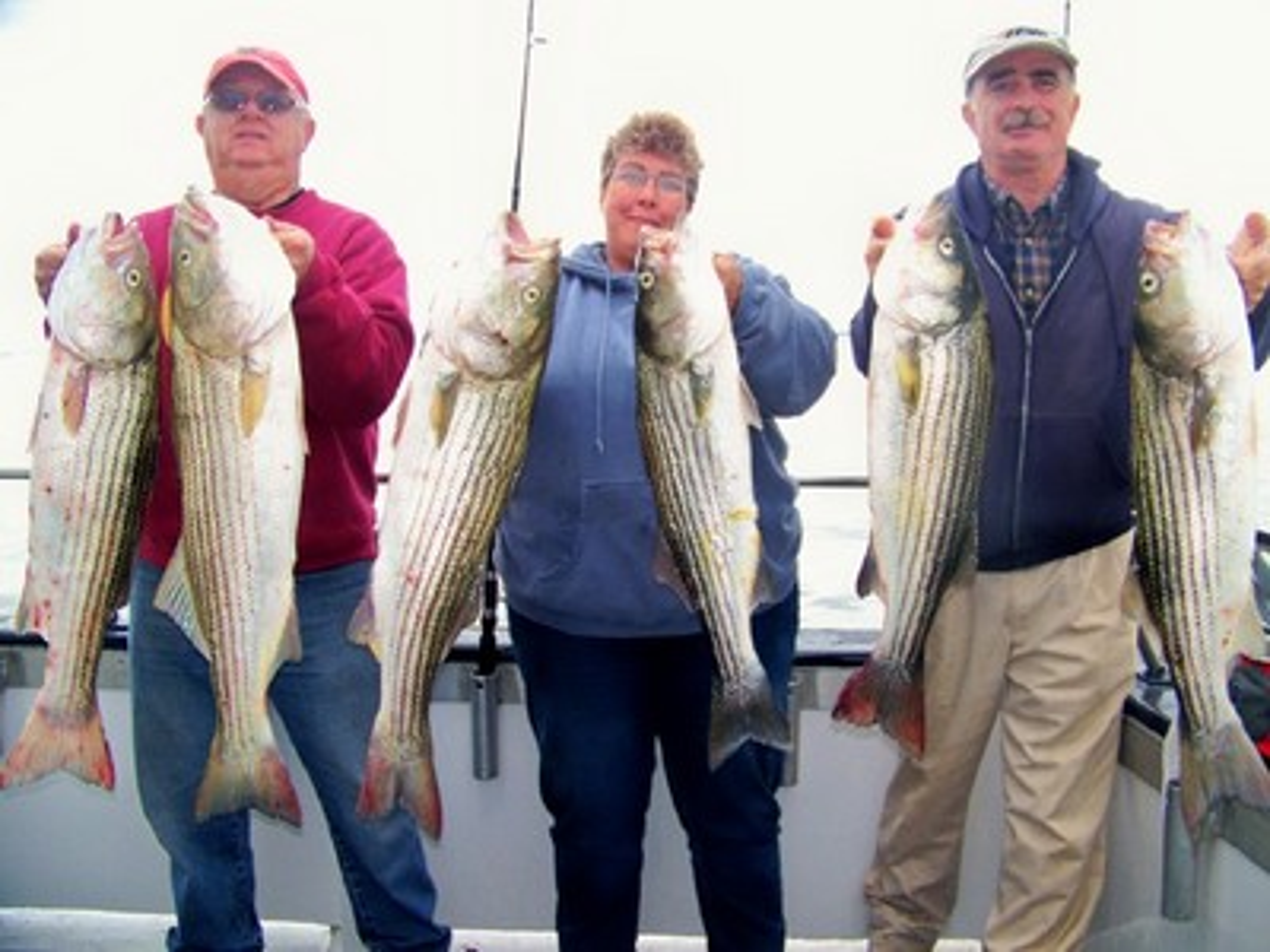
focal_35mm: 36
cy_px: 476
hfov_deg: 51.4
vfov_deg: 39.7
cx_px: 635
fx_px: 1321
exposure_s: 1/200
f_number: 2.8
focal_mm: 5.85
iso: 64
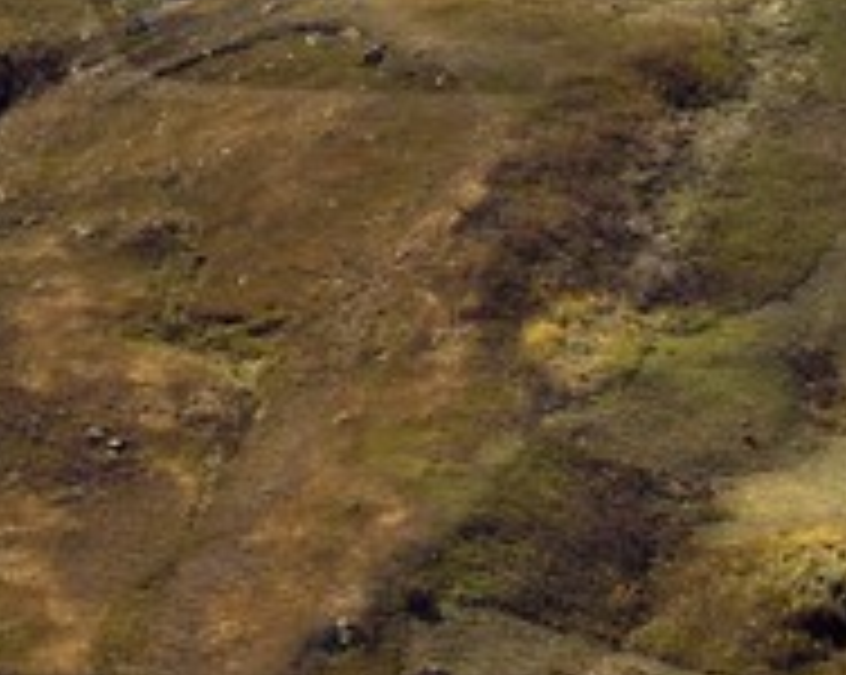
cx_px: -756
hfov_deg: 6.2
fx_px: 7604
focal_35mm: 304
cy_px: -639
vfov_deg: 5.0
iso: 200
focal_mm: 38
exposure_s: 1/320
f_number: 16
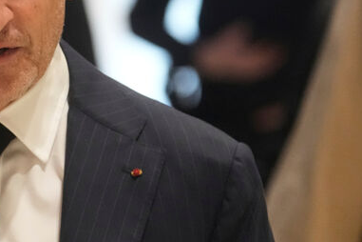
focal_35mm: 370
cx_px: -35
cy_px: 89
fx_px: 3720
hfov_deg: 5.6
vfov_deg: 3.7
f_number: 3.5
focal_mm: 144
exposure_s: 1/800
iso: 8000
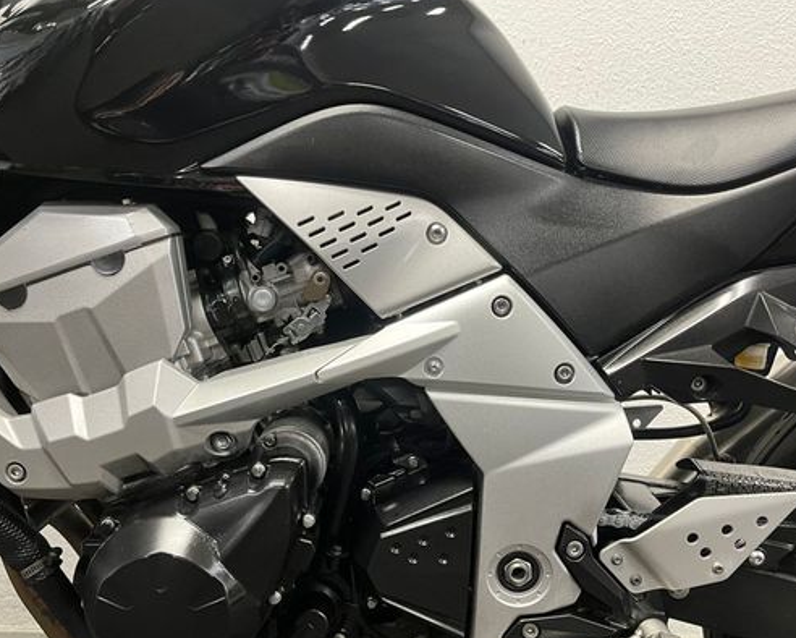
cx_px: 406
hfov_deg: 54.2
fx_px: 778
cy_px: 345
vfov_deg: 44.5
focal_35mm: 33
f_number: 1.6
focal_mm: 5.1
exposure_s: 1/50
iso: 250
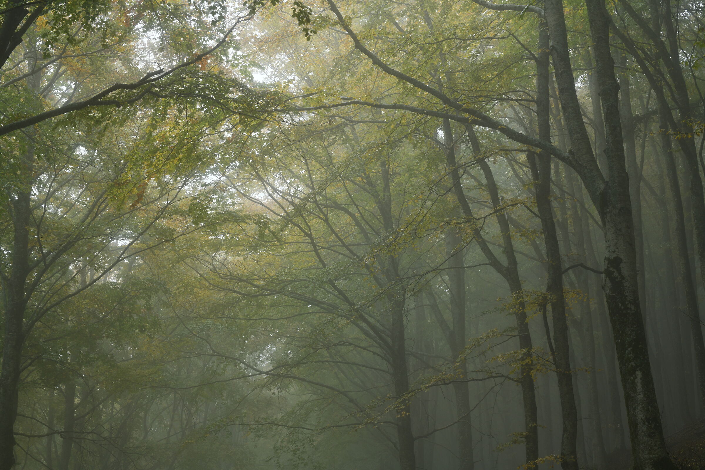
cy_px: 235
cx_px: 352
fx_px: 1371
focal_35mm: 70
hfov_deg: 28.8
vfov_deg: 19.5
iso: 100
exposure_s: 1/1.6
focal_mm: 70
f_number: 14
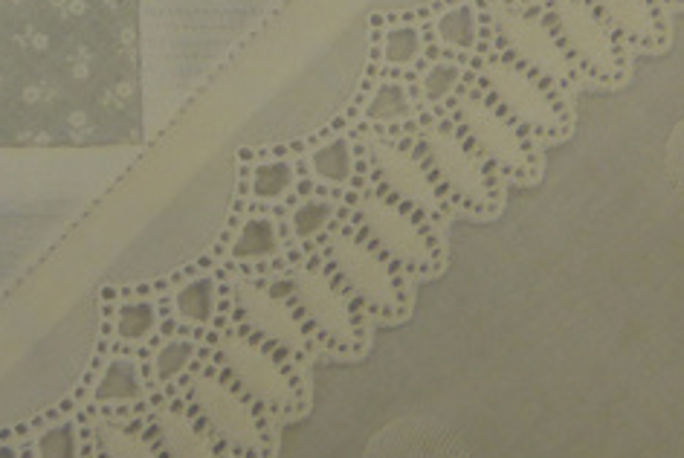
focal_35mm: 88
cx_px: -356
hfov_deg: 19.8
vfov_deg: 15.0
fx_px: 1674
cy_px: -96
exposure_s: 1/60
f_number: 3.3
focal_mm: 4.3
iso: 125
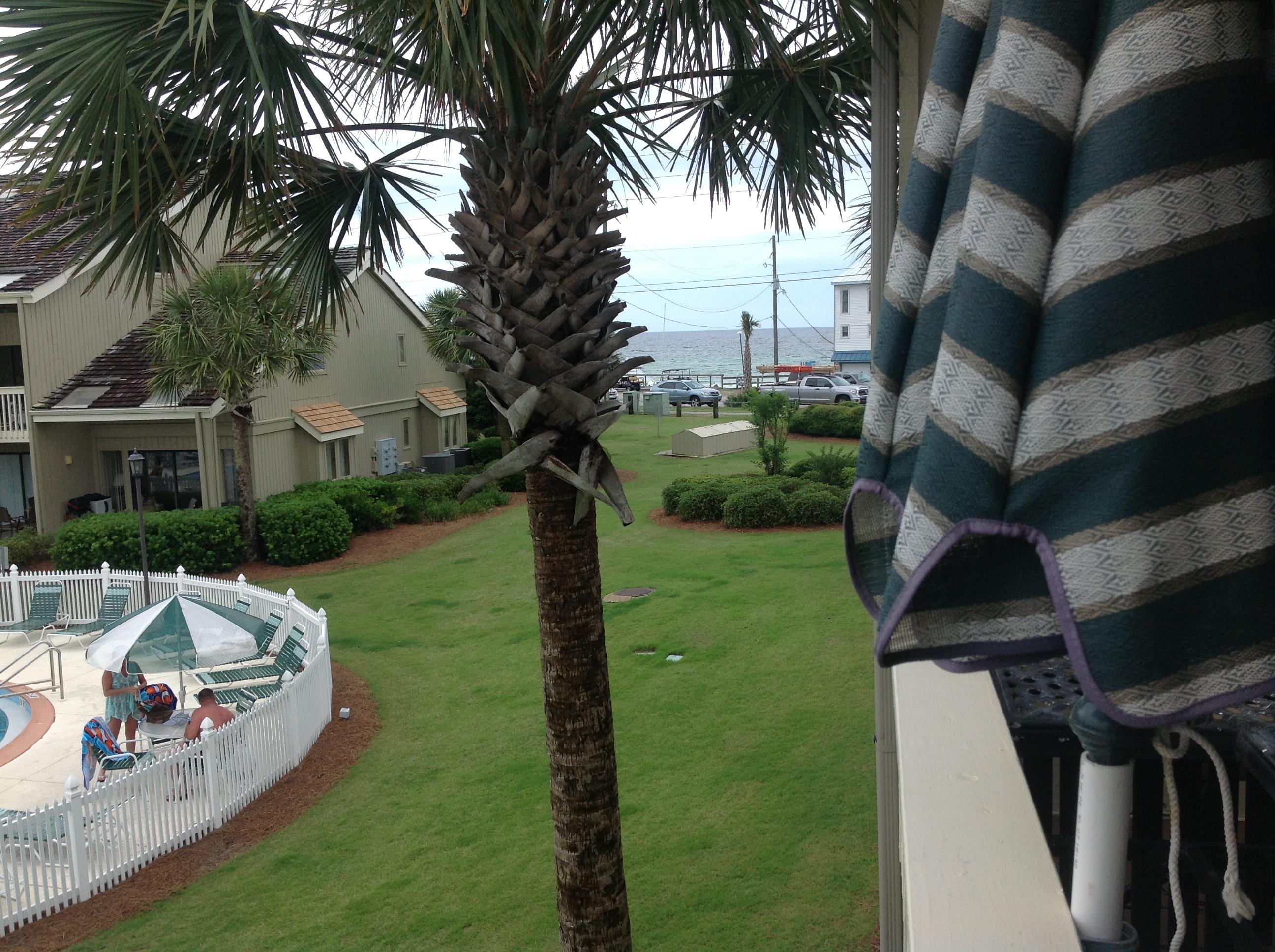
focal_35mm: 35
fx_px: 1287
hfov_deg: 52.7
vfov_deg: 40.6
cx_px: 638
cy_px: 476
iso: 50
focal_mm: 4.28
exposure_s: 1/1080
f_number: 2.4
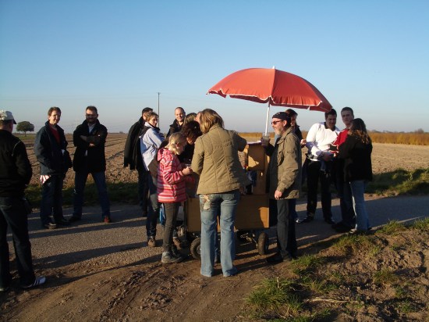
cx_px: 214
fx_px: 434
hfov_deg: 52.6
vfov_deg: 40.7
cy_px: 161
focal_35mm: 35
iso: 80
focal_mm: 5.8
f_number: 4.3
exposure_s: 1/250
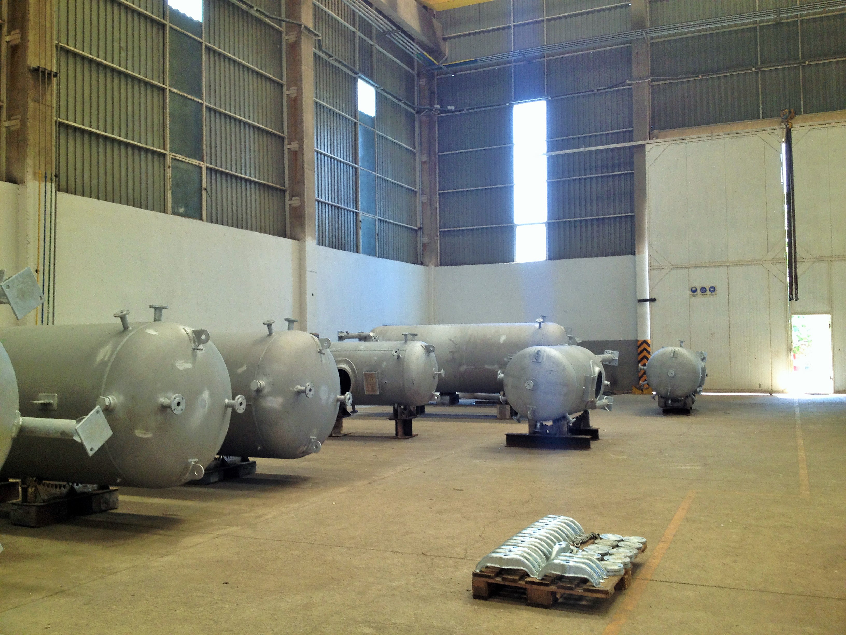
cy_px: 318
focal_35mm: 35
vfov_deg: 40.7
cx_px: 423
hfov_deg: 52.6
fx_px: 855
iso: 64
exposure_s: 1/40
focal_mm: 4.28
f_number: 2.4
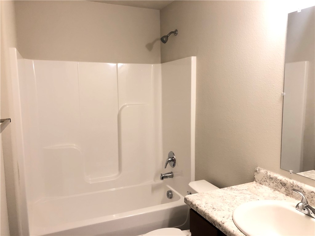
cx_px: 158
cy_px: 118
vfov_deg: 49.7
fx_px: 255
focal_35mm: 28
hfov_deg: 63.4
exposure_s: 1/15
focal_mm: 4
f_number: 1.8
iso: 50
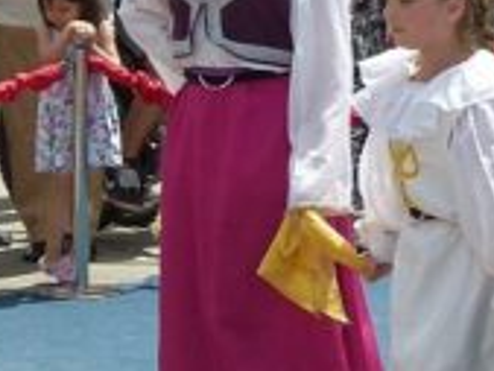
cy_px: -15
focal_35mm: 209
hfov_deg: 8.9
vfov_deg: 7.1
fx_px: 2985
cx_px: 985
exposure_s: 1/500
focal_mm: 8.3
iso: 100
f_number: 4
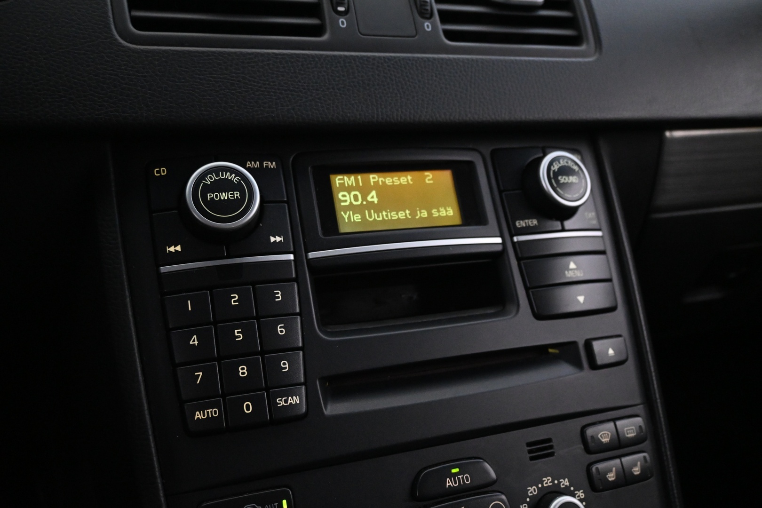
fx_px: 698
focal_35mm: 33
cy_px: 254
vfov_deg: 40.0
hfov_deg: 57.2
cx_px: 381
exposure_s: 1/40
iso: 4000
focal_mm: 22
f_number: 4
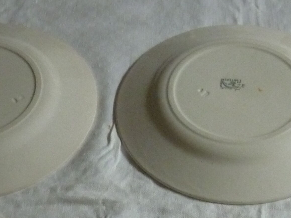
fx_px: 866
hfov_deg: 18.9
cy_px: 268
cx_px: 229
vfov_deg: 13.9
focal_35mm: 103
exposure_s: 1/30
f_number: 2.8
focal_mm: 5.5
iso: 400
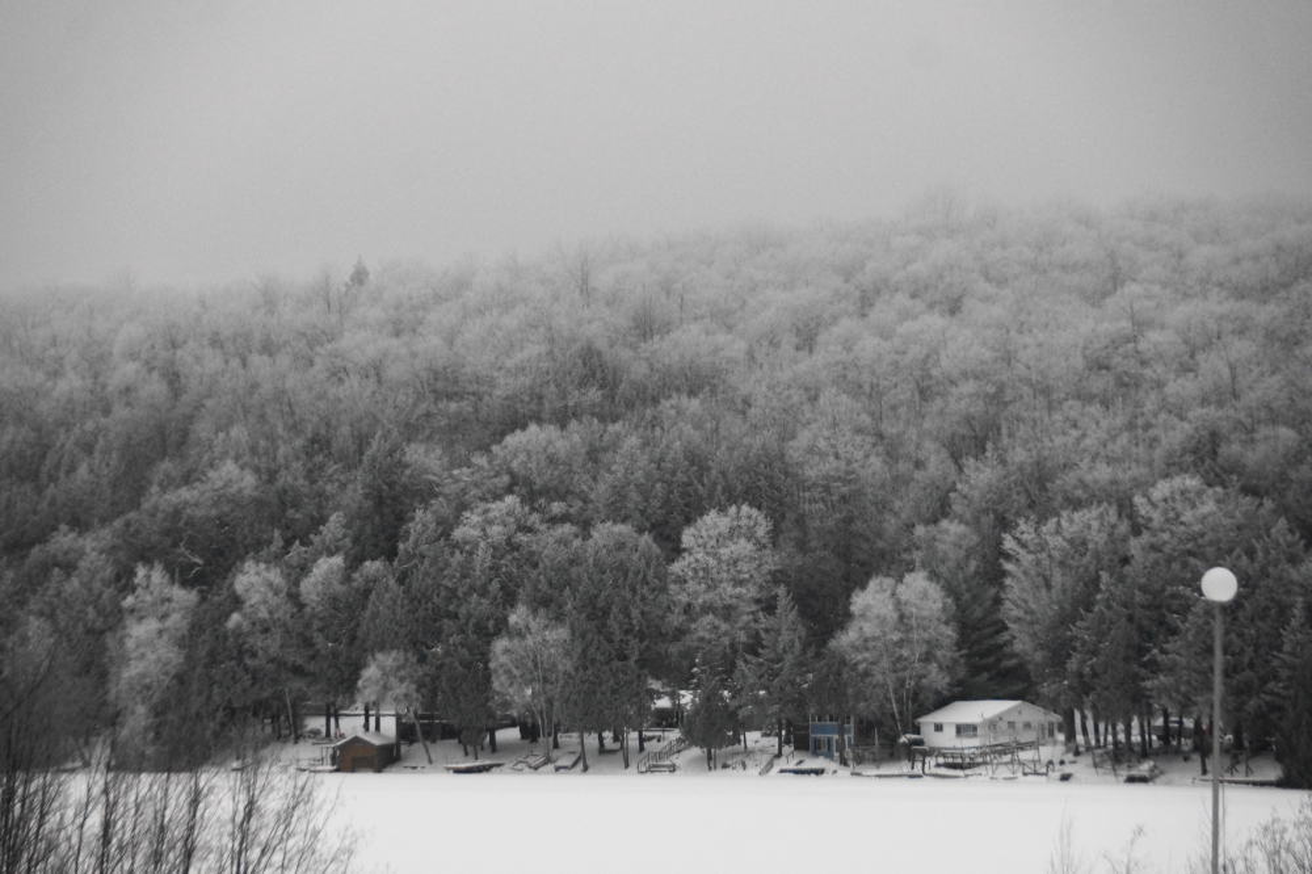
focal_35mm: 158
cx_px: 656
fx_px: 5738
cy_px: 437
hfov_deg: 13.0
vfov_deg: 8.7
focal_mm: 105
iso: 1250
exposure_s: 1/200
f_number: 5.6
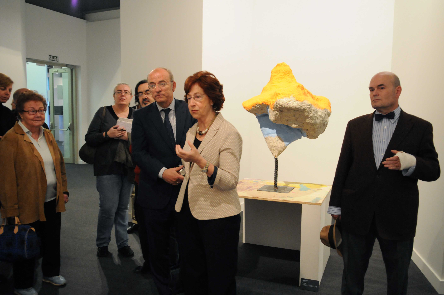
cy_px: 148
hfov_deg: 62.0
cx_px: 222
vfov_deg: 43.5
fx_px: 370
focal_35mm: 30
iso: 1600
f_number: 2.8
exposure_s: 1/60
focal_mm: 20
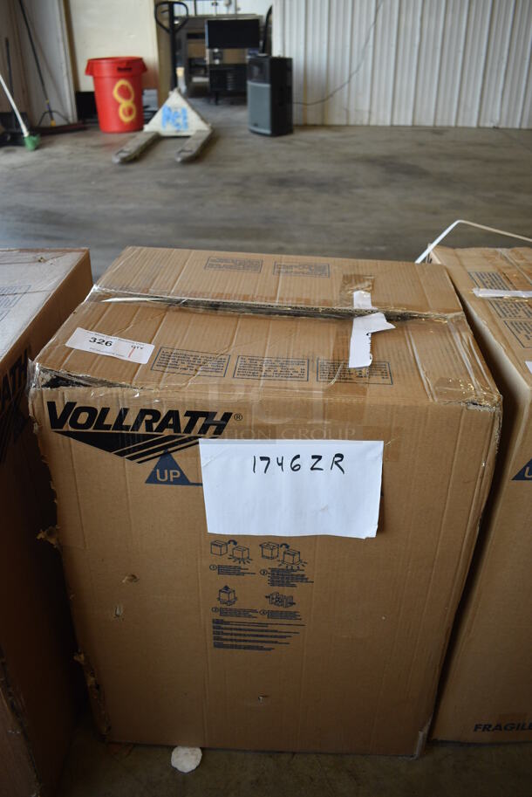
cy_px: 398
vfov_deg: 61.9
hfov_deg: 43.7
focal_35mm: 30
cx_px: 266
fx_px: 664
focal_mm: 20
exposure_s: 1/250
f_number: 3.5
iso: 500
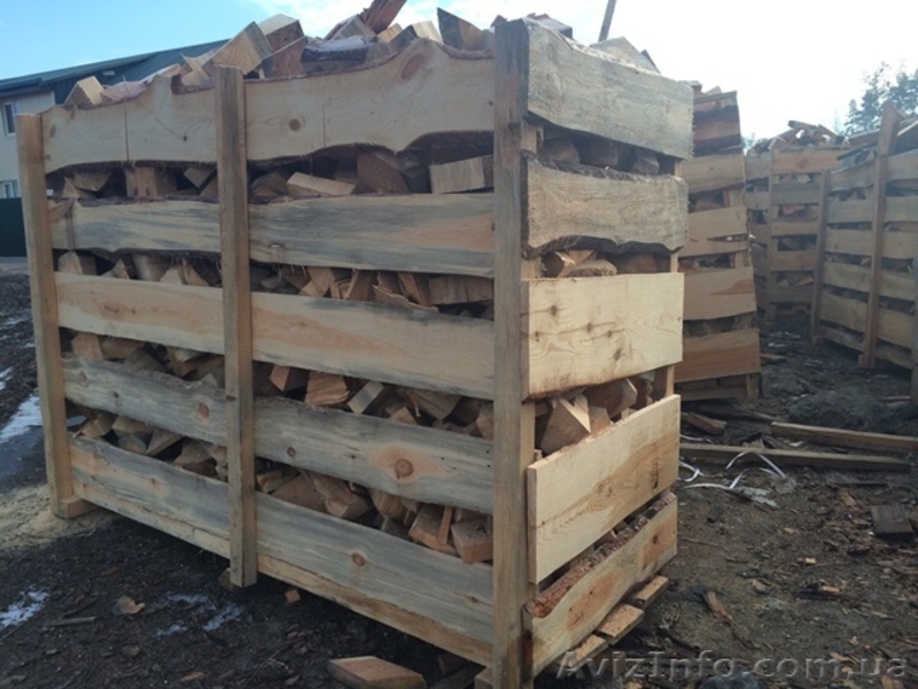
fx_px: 796
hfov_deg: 60.0
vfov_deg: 46.8
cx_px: 459
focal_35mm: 30
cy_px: 344
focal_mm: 4.12
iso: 32
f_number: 2.2
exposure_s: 1/855
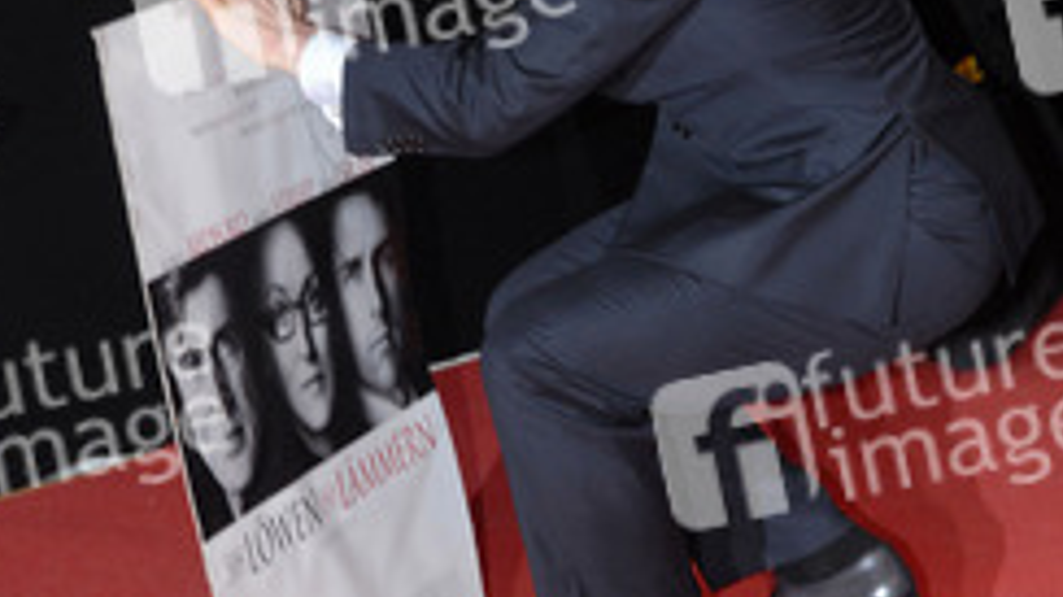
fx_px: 3997
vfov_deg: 8.5
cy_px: 209
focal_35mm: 142
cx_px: 484
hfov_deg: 15.1
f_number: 5.6
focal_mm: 55
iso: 500
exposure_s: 1/100
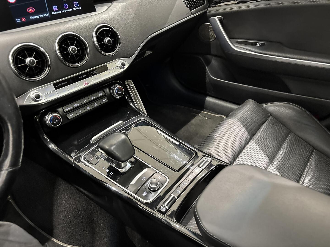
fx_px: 248
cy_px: 124
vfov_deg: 53.1
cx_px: 165
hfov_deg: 67.3
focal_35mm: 26
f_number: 1.6
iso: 500
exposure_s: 1/40
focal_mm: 5.96
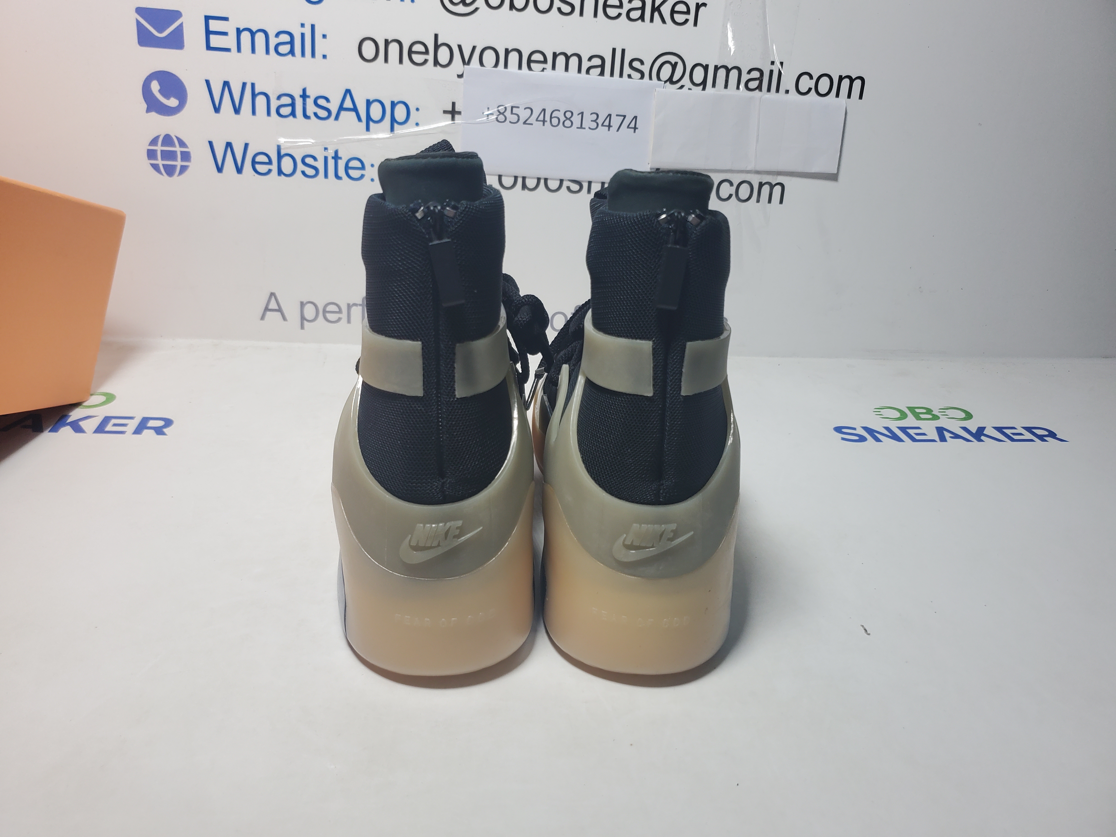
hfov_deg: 67.3
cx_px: 558
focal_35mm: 26
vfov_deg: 53.1
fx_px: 838
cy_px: 418
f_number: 1.5
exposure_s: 1/486
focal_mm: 4.3
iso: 50
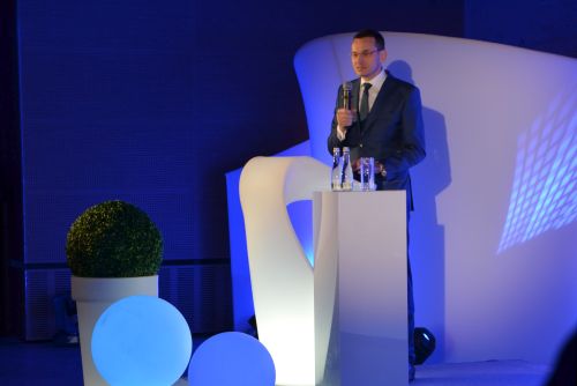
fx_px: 1155
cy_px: 193
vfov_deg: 19.0
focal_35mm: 72
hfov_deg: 28.1
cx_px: 288
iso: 360
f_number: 4.8
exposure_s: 1/30
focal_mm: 48
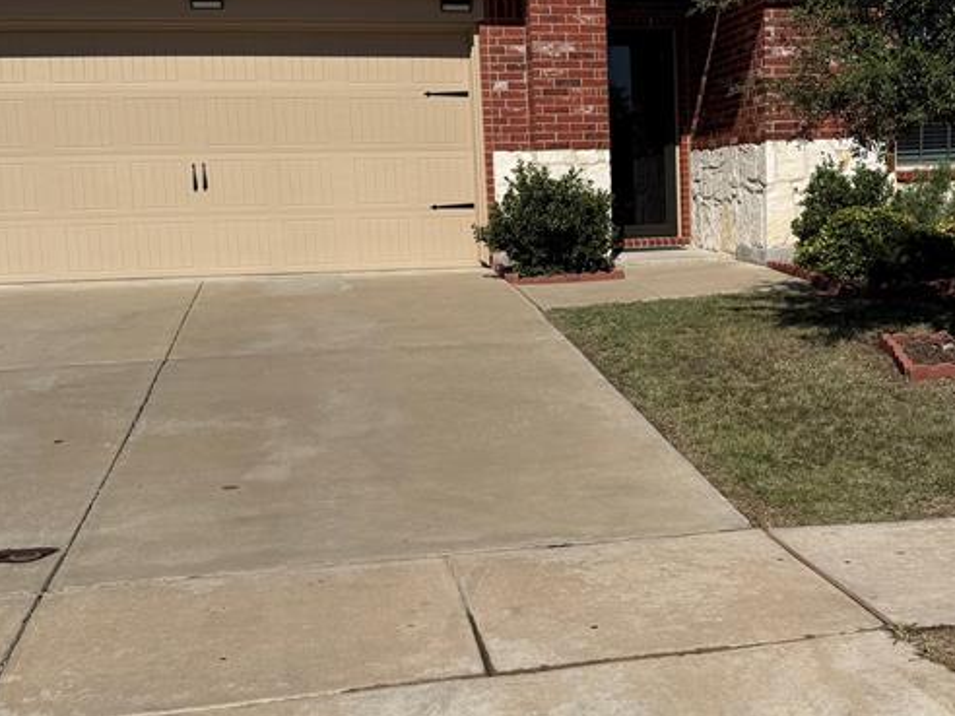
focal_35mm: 50
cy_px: 390
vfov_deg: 29.1
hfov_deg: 37.7
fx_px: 1379
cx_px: 644
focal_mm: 6.76
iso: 80
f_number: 1.78
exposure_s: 1/11905
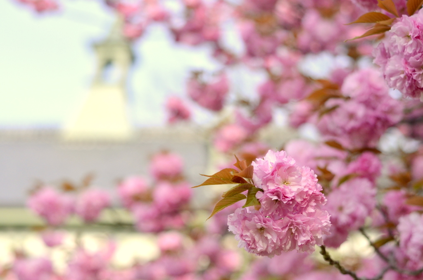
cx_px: 212
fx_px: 879
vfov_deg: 18.1
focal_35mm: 75
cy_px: 140
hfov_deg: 27.0
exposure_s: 1/4000
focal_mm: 50
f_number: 3.2
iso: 400
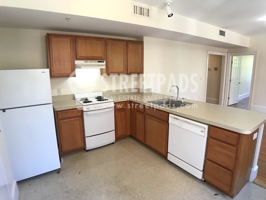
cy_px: 100
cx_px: 133
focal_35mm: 28
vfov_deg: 49.7
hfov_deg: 63.4
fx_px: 215
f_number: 1.8
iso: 40
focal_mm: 3.99
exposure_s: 1/30
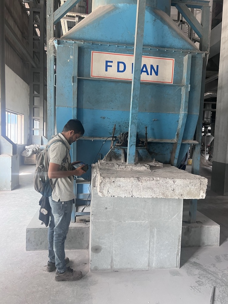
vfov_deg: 67.3
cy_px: 152
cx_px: 114
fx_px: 228
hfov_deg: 53.1
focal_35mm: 26
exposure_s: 1/63
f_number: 1.5
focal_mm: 5.7
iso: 125
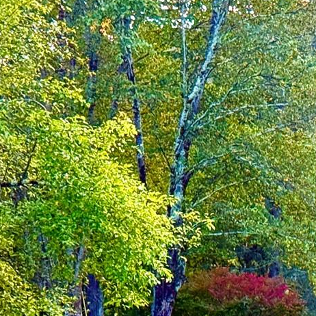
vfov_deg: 9.2
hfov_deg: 8.8
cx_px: 643
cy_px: 386
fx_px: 1942
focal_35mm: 188
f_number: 1.78
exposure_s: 1/232
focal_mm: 6.76
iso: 125
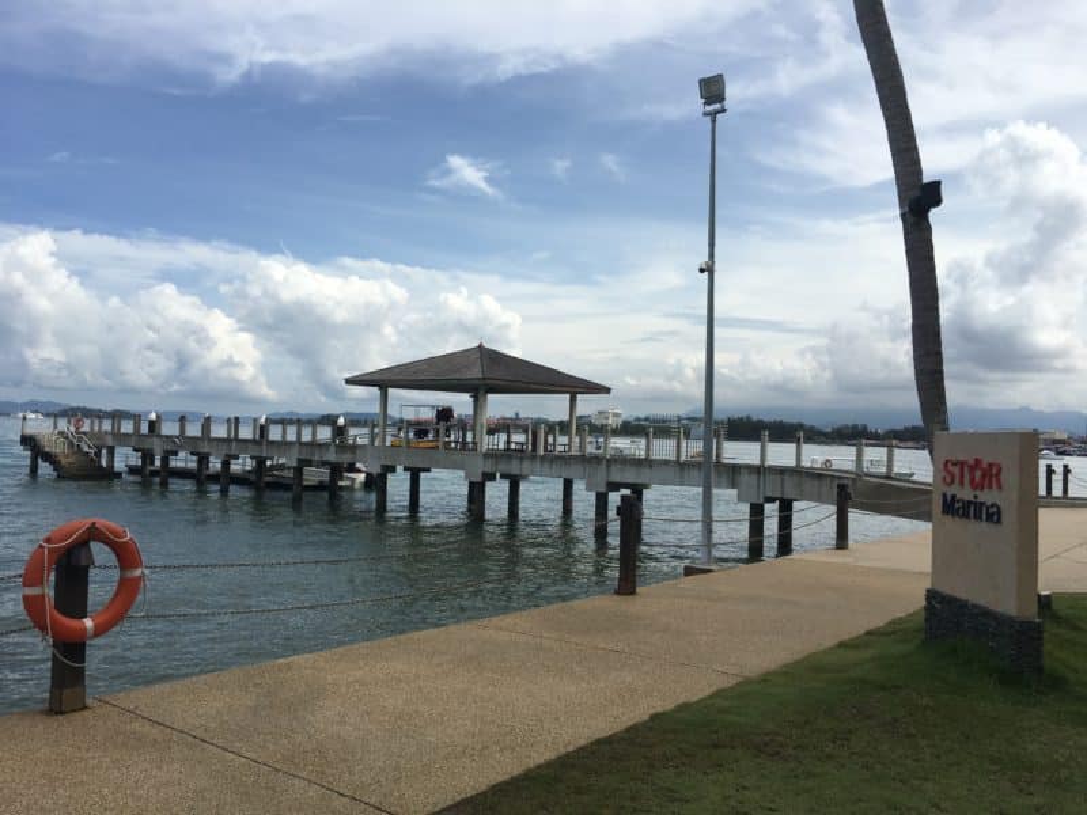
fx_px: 911
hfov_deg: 61.7
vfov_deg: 48.2
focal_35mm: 29
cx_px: 544
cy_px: 408
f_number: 2.2
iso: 25
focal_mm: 4.15
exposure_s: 1/2481
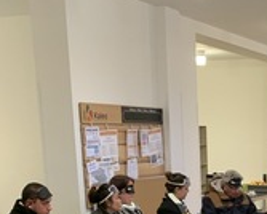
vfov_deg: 18.7
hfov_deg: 23.7
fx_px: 601
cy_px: 280
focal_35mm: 76
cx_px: 281
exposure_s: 1/50
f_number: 1.8
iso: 320
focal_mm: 4.25
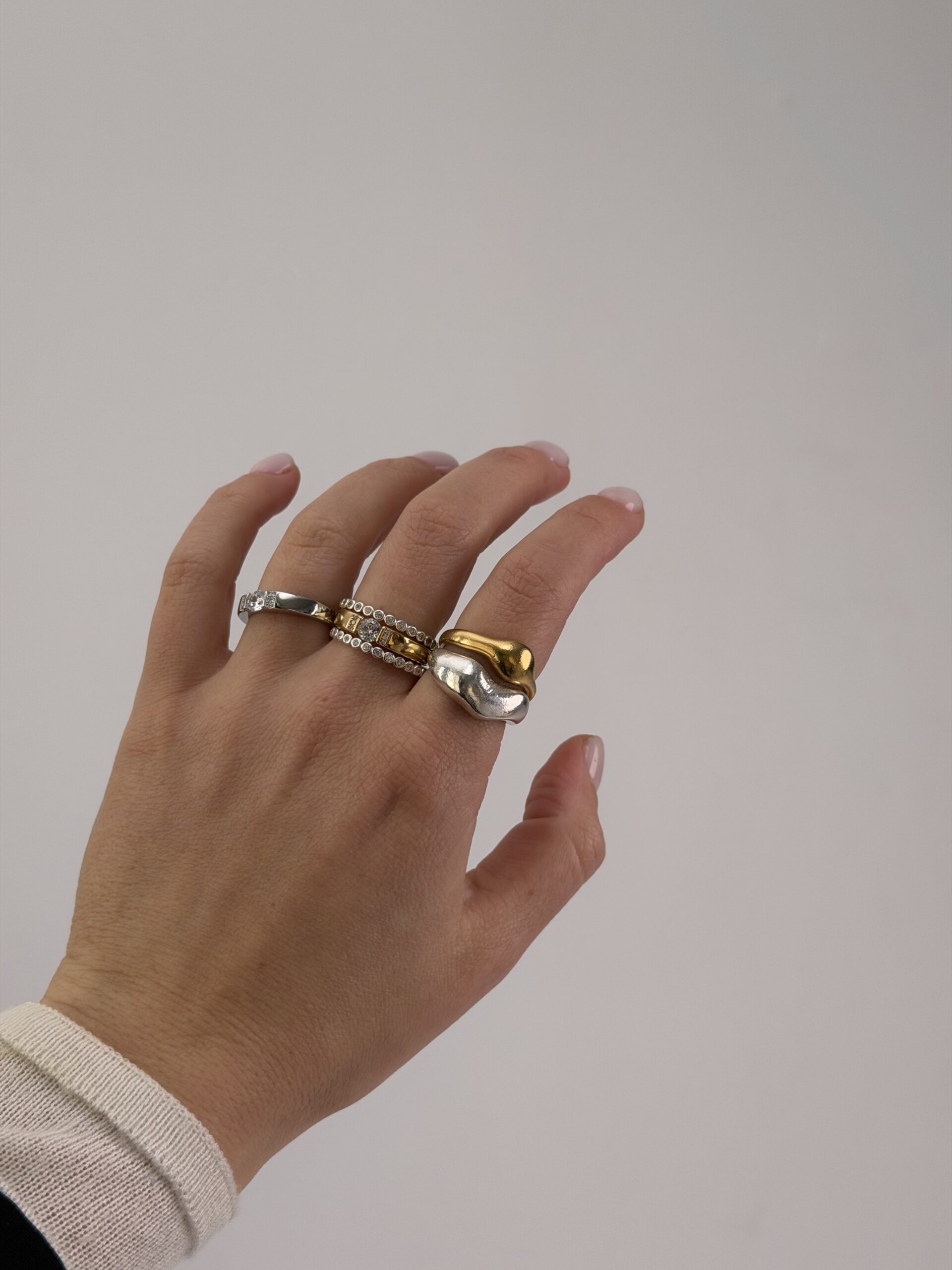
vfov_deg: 39.7
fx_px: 1760
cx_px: 476
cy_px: 635
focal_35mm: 48
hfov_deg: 30.3
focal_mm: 6.76
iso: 64
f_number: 1.78
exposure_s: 1/1883
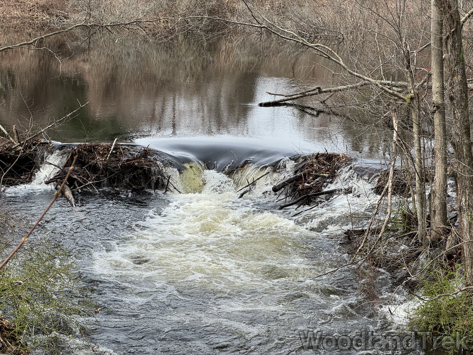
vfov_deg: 19.1
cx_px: 236
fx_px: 1052
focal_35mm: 77
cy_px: 178
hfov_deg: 25.3
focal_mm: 9
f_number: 2.8
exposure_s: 1/451
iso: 25
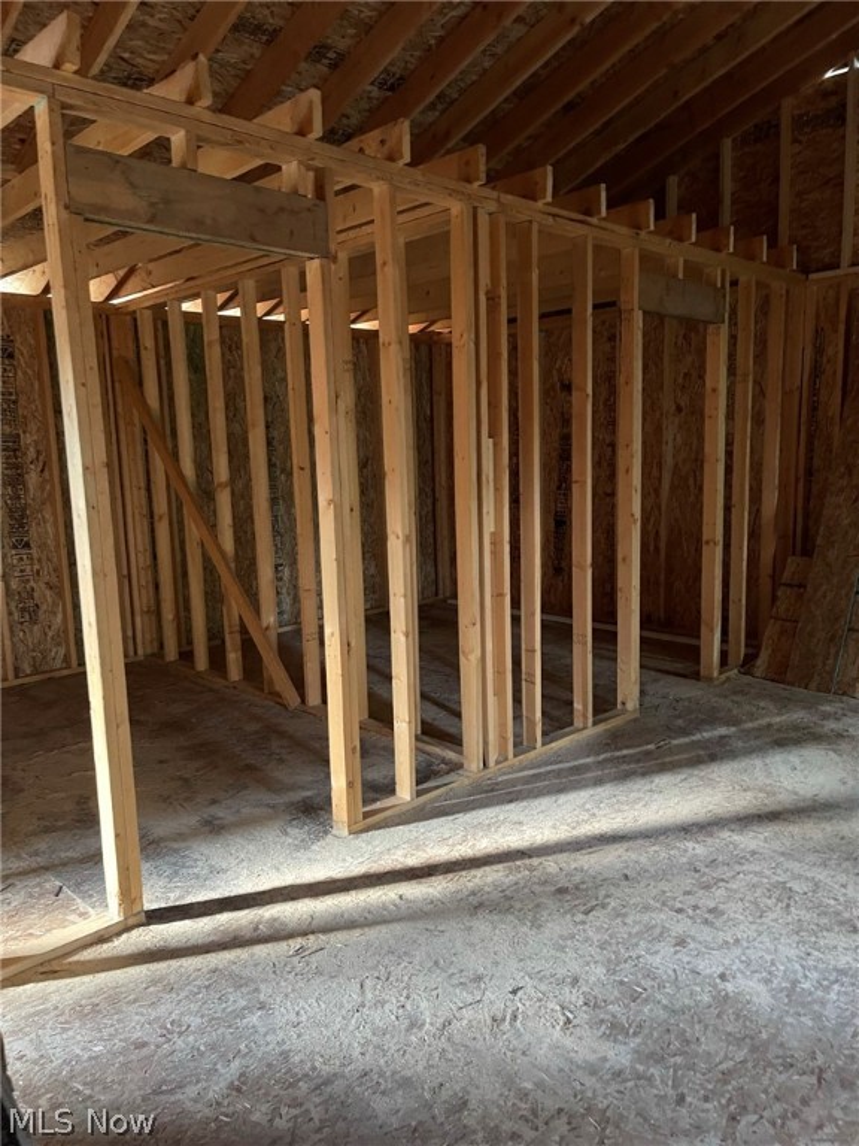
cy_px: 573
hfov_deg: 53.1
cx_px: 430
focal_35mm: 26
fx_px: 860
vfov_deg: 67.3
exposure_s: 1/32
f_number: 1.6
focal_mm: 5.1
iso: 640
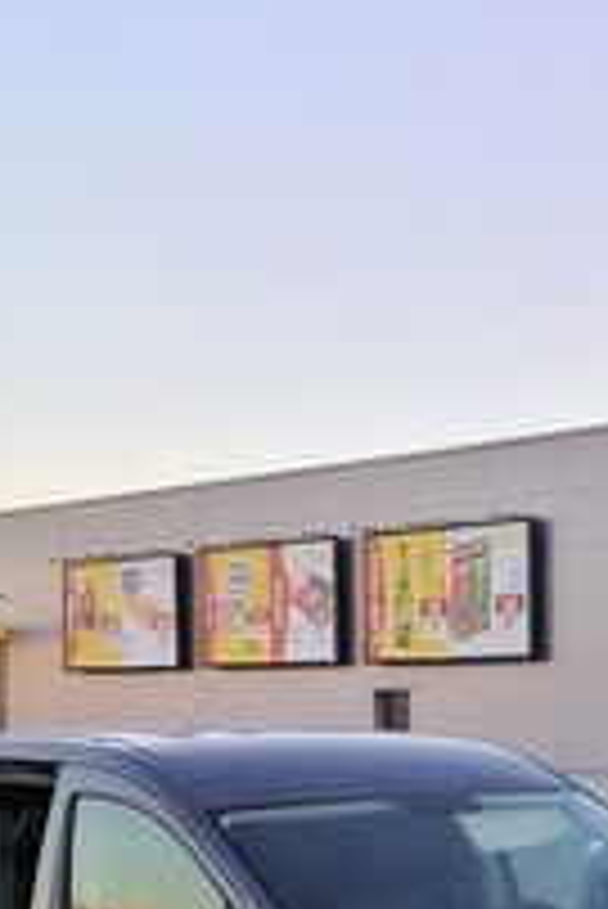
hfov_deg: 16.4
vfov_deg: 25.9
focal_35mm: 76
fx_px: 1922
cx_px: 919
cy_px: 796
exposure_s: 1/240
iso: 50
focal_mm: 5.3
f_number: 1.8
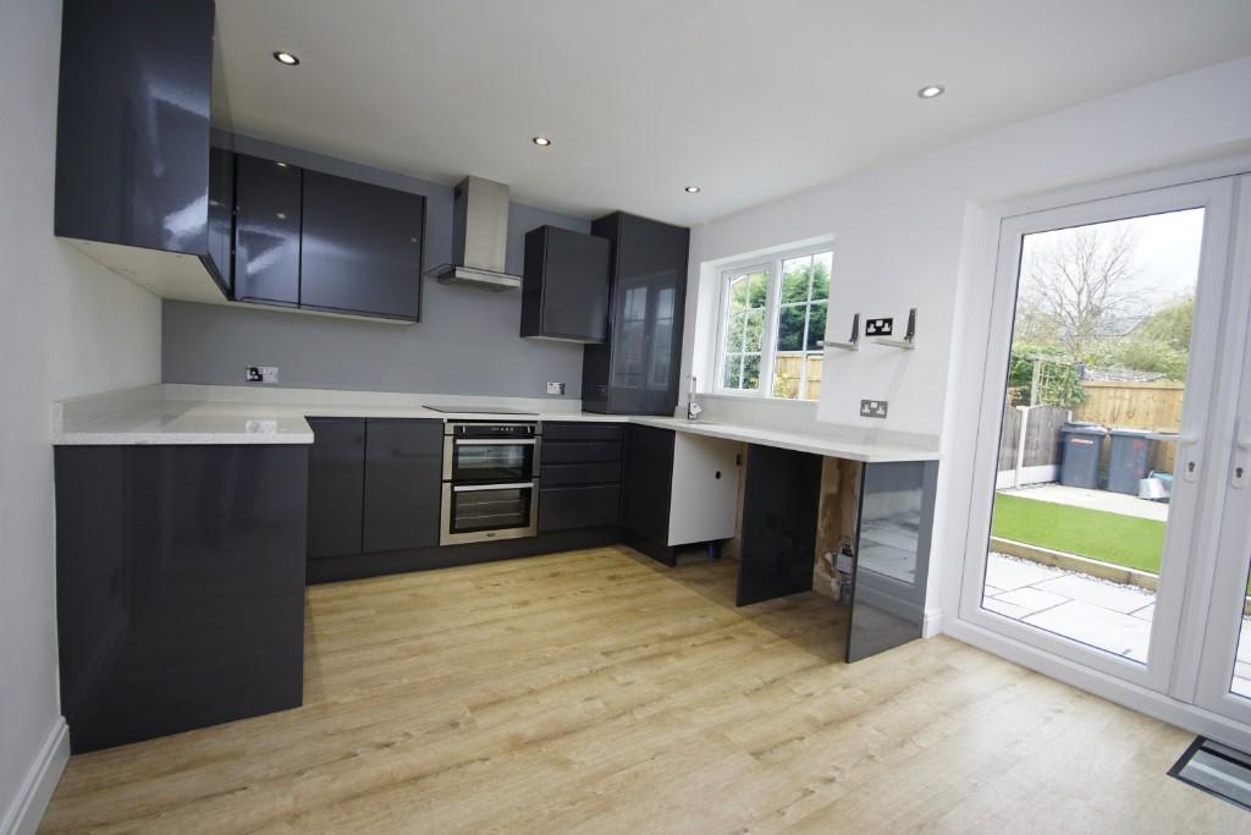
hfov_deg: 100.4
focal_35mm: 15
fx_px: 521
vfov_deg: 77.3
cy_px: 418
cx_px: 626
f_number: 4.5
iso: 250
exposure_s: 1/30
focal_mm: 10
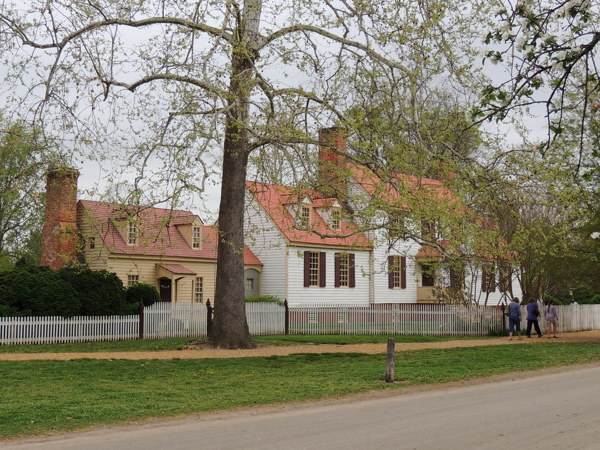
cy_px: 194
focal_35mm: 49
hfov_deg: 38.9
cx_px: 286
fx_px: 849
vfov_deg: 29.6
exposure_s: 1/800
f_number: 3.4
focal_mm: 7.6
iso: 100
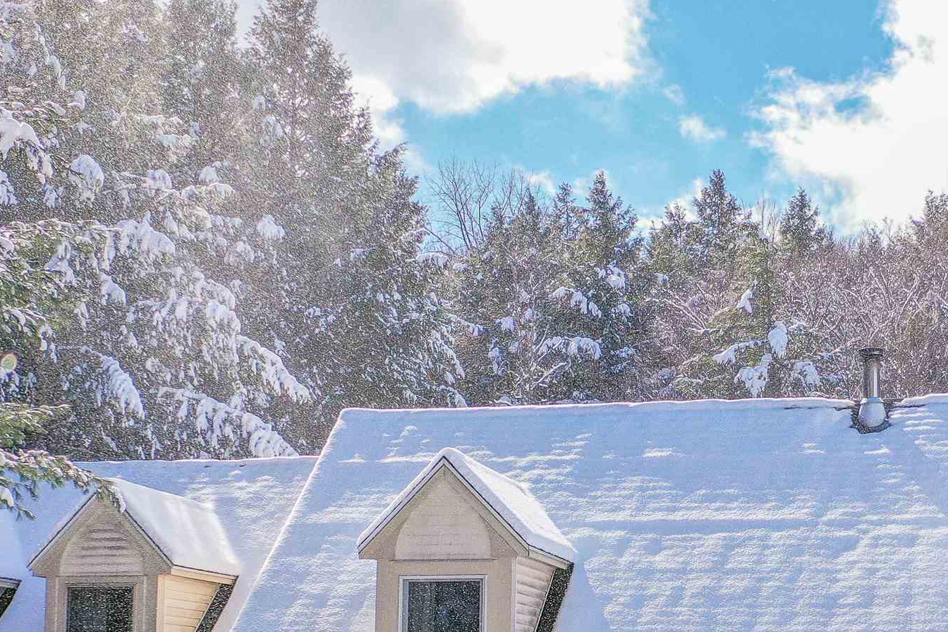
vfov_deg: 20.7
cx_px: 624
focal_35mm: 64
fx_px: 1685
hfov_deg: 31.2
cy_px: 597
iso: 100
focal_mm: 10.26
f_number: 2.8
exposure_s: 1/2500
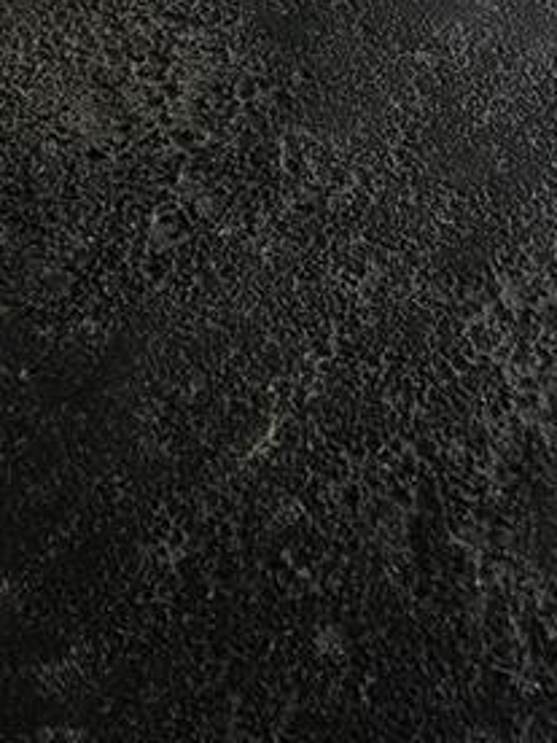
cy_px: -786
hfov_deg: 14.7
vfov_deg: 15.4
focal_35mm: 100
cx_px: 414
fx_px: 2145
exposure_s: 1/180
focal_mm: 6.3
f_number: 1.7
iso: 50
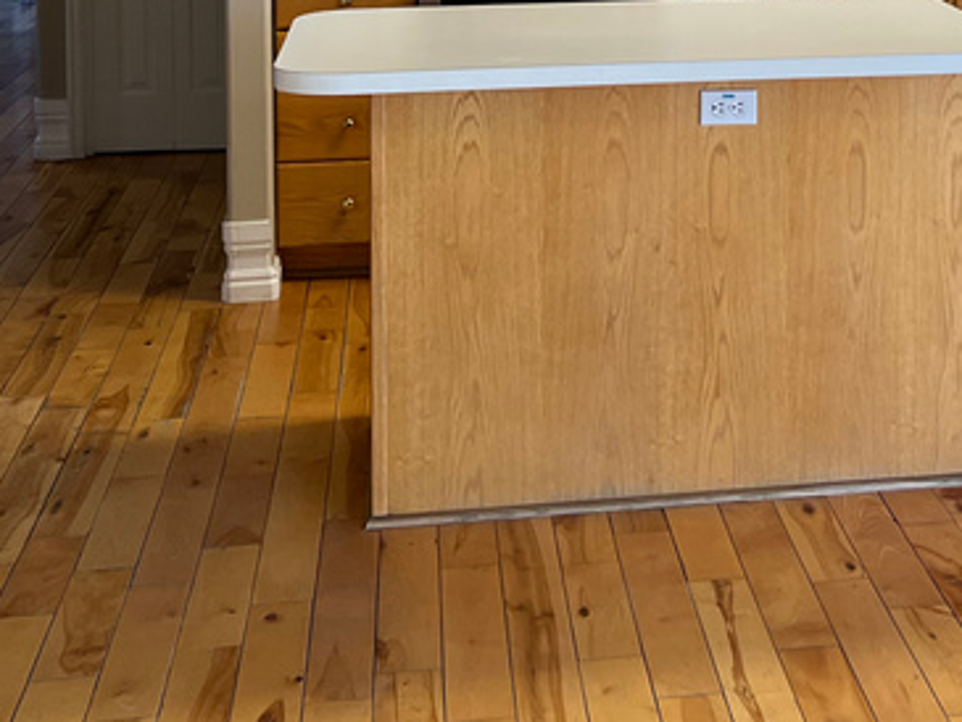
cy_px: -140
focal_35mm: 73
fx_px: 2029
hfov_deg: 26.0
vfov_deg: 19.1
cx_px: 820
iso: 100
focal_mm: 5.7
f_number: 1.5
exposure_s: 1/120
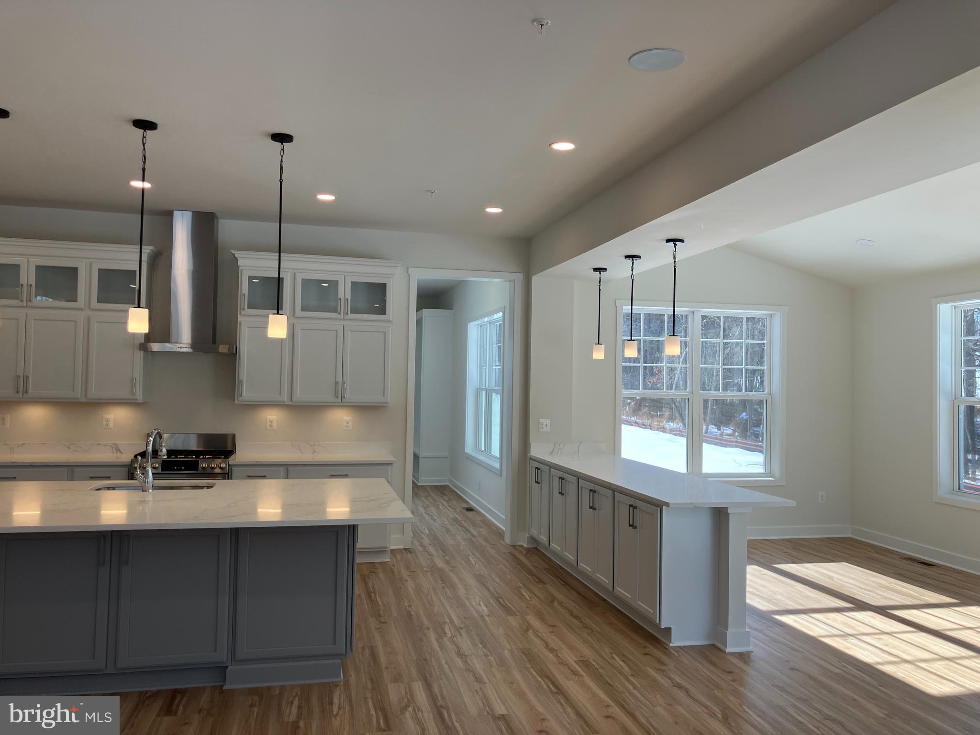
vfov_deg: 49.7
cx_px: 490
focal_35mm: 28
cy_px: 368
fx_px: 793
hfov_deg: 63.4
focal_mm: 3.99
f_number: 1.8
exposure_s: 1/208
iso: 25
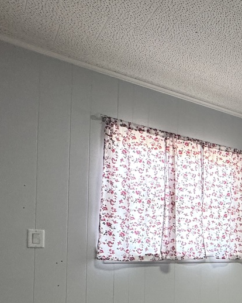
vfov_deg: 44.9
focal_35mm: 38
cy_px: 254
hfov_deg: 24.6
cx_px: 402
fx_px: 340
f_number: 2.2
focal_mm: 2.22
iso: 250
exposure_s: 1/120
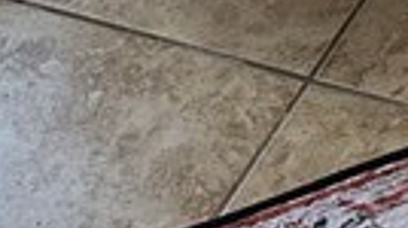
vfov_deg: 4.5
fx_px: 2161
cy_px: -1167
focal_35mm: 200
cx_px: 642
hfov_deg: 10.4
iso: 125
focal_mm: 6.86
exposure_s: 1/60
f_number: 1.78
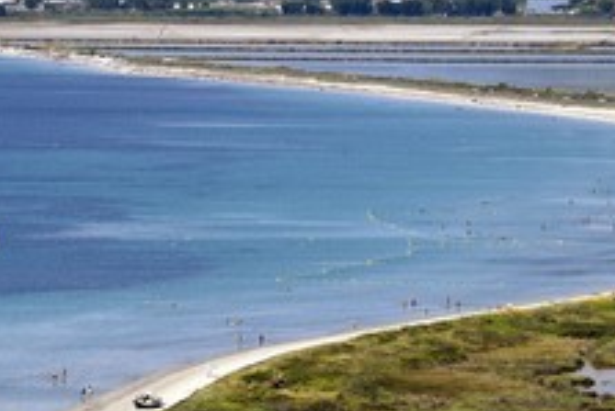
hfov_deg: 6.4
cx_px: 325
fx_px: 5470
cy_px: 116
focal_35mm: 320
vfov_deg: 4.3
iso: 200
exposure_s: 1/500
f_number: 9
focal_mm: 170
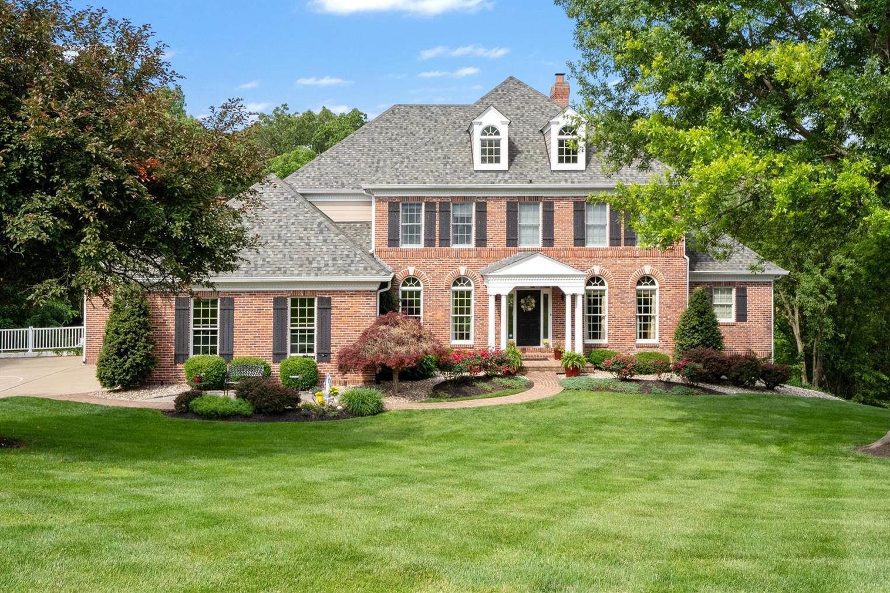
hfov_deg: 50.7
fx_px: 939
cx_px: 468
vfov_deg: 35.0
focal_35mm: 38
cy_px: 281
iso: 400
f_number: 10
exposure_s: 1/320
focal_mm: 18
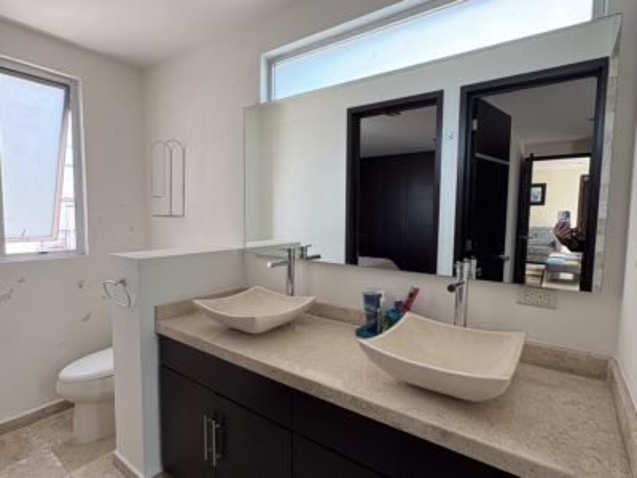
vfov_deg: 85.7
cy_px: 239
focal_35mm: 14
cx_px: 318
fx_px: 258
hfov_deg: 102.1
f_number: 2.2
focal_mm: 2.22
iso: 64
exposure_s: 1/99
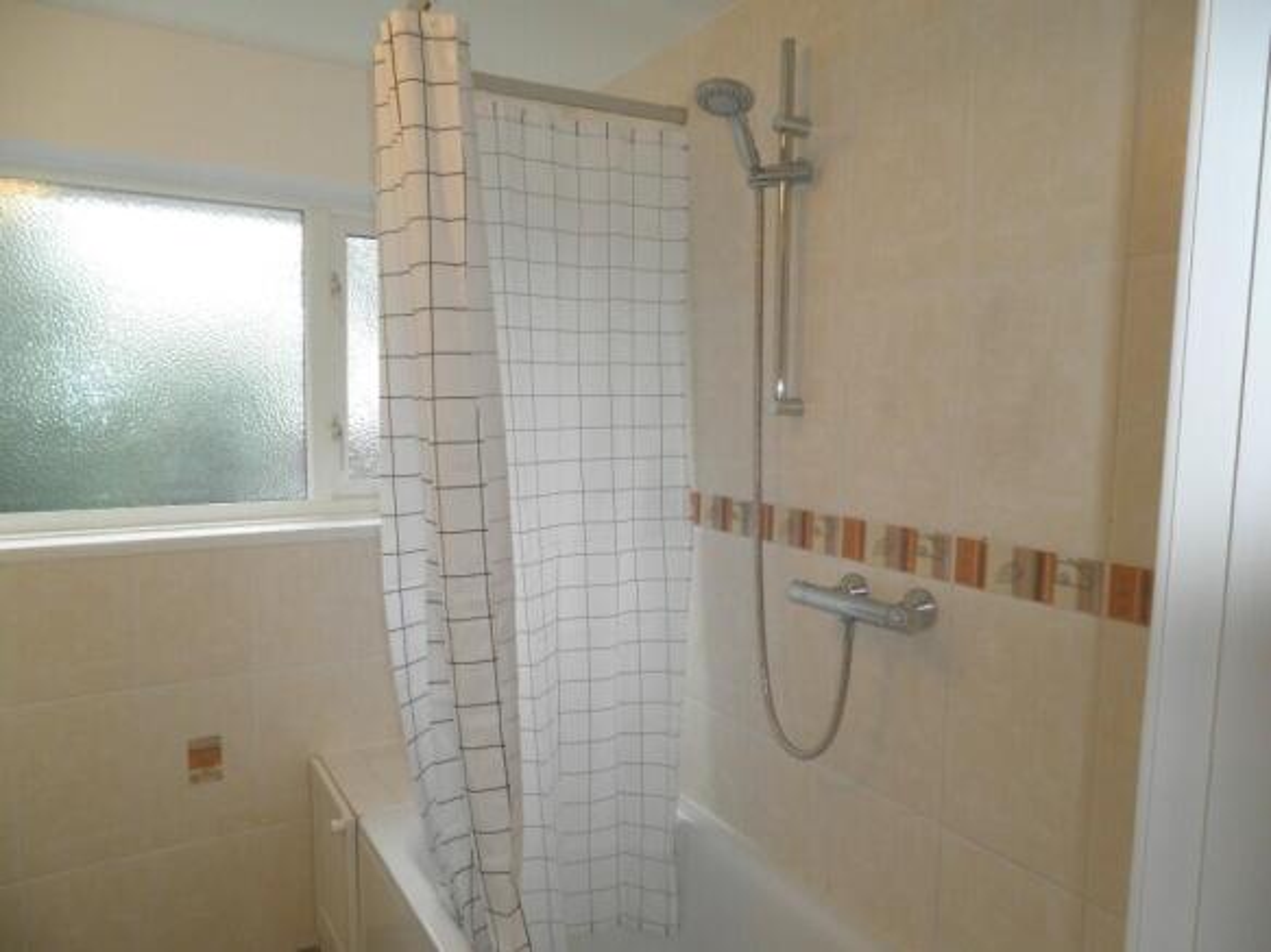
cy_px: 476
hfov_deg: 71.6
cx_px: 636
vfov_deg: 56.8
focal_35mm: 24
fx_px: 881
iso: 125
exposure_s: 1/30
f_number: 3.3
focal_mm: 4.3
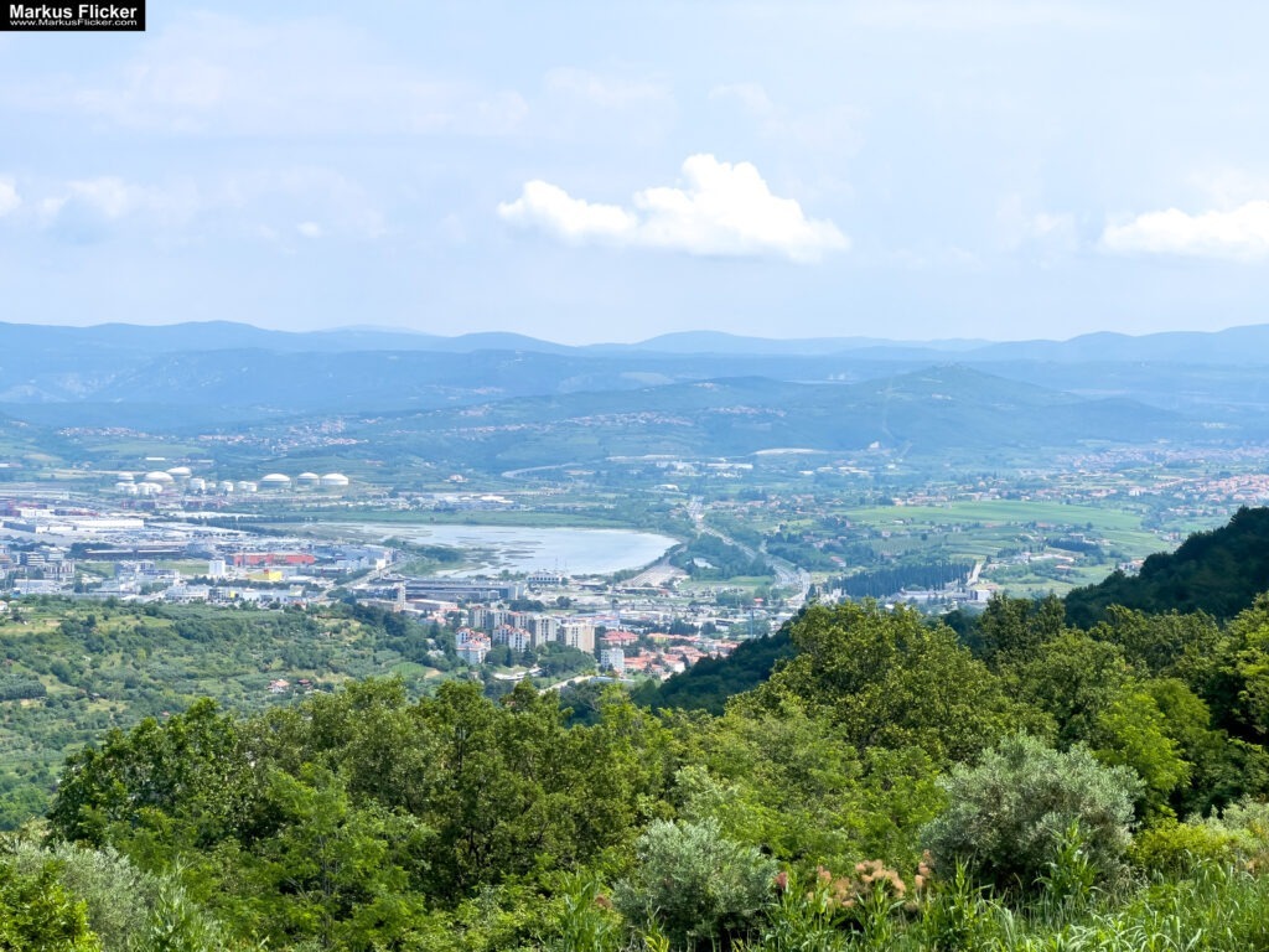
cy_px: 476
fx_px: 2823
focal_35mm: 77
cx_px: 634
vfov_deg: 19.1
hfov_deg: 25.3
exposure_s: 1/1000
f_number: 2.8
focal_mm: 9
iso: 32
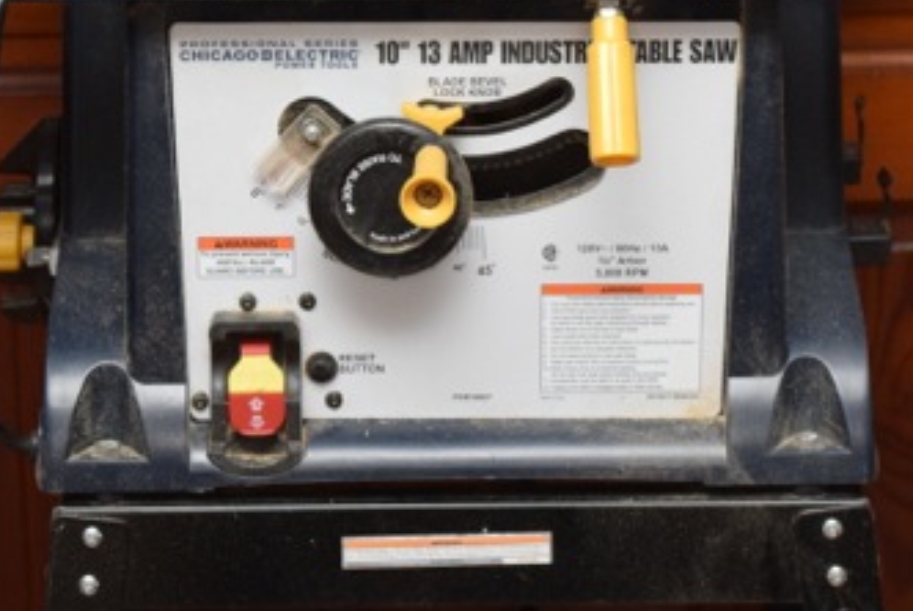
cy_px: 200
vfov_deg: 8.6
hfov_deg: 12.9
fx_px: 4035
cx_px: 446
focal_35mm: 159
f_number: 5.6
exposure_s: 1/125
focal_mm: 55
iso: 1600
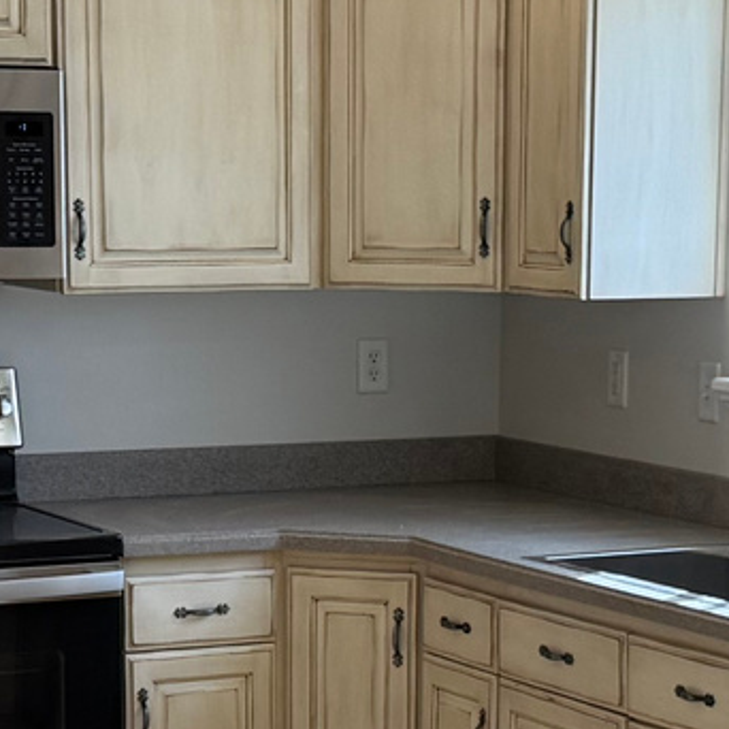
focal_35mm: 127
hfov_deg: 13.7
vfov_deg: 13.6
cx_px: 390
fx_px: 3026
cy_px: 712
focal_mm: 6.76
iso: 100
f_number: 1.78
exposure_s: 1/689
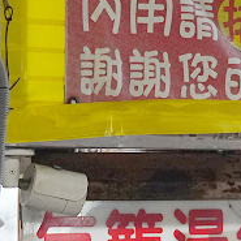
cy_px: 178
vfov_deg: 9.3
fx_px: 1473
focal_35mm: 187
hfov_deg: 9.4
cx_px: 94
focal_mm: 34
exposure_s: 1/160
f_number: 2.8
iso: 1600
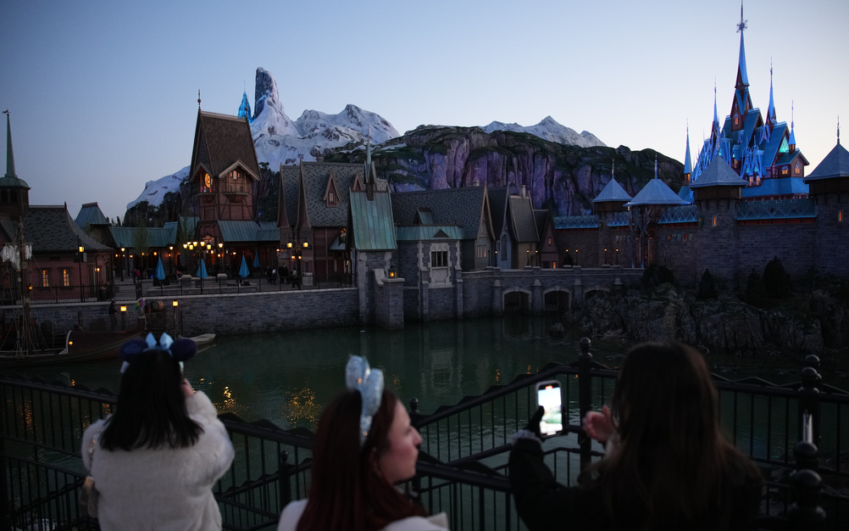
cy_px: 280
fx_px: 578
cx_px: 424
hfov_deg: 72.6
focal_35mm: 25
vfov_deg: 49.2
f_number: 2.8
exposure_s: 1/200
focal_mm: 24
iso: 2500
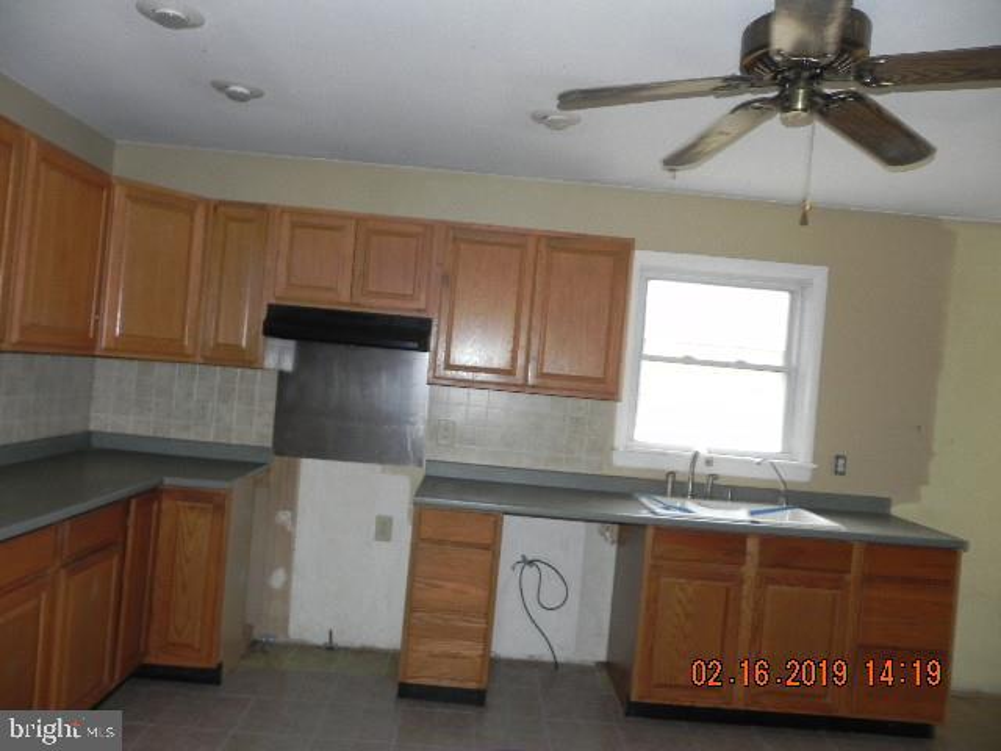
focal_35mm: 26
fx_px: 752
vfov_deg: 53.1
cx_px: 500
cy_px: 376
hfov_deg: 67.3
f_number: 2.8
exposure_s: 1/30
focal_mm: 4.6
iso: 200
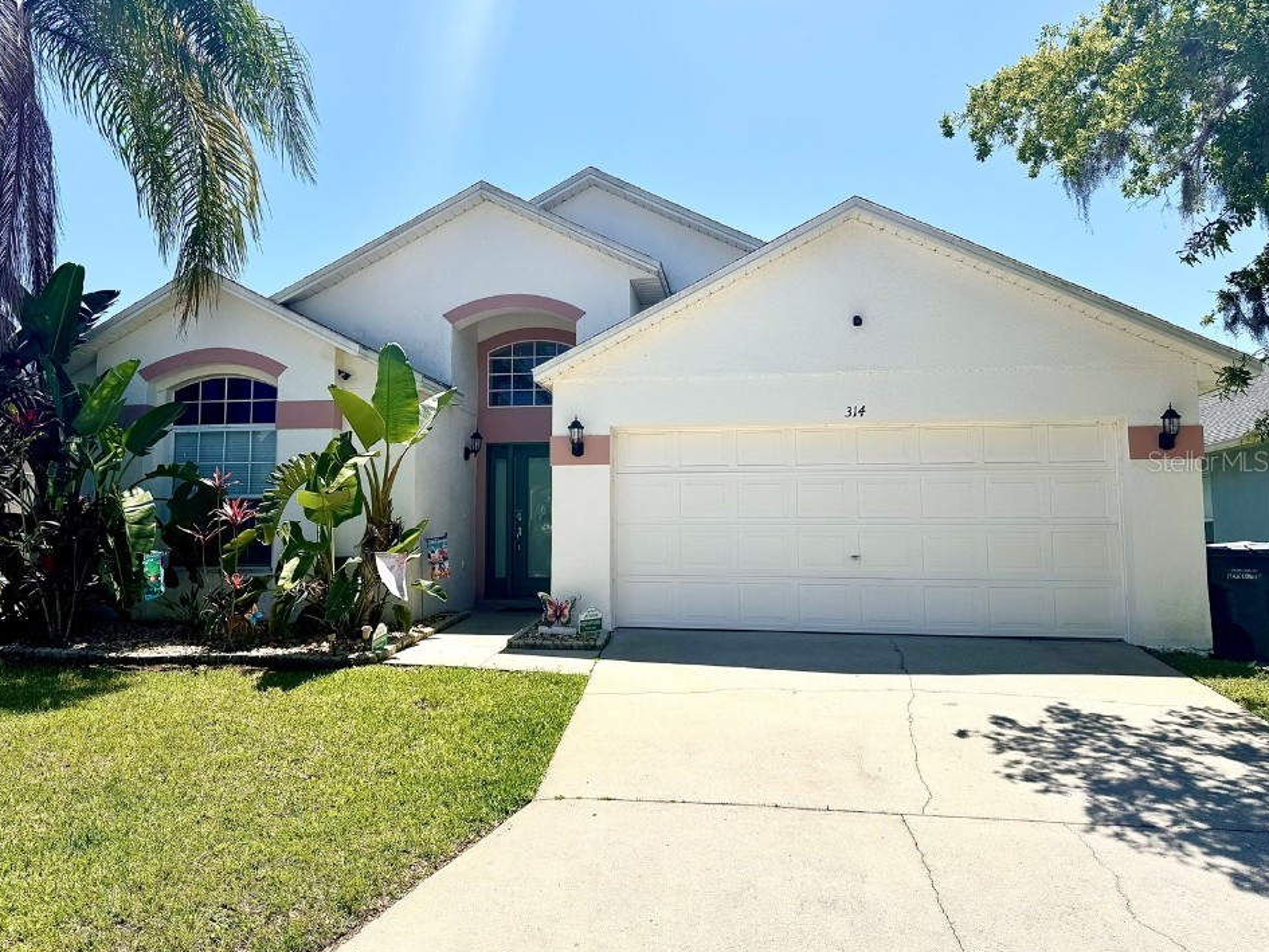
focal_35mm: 26
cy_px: 461
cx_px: 587
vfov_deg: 53.1
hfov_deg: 67.2
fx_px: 953
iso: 80
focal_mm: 6.76
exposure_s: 1/5814
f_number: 1.78
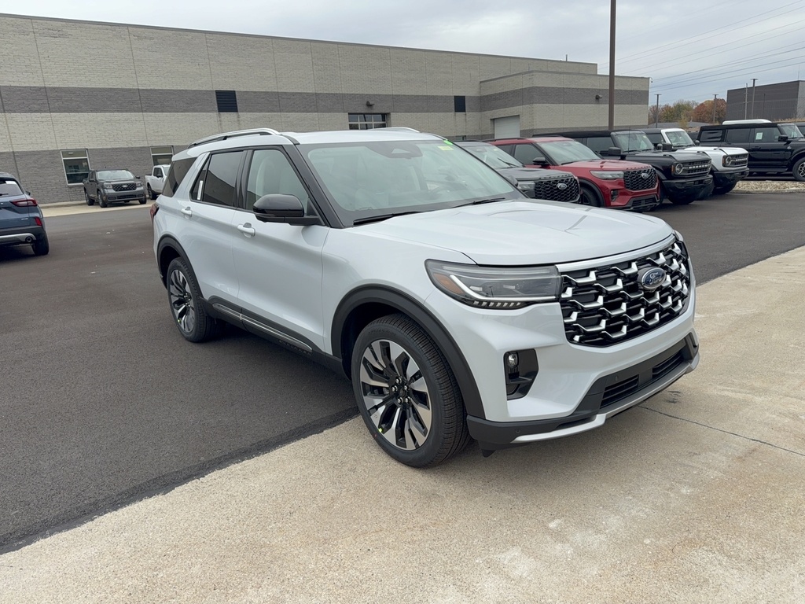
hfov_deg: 71.6
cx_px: 402
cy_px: 302
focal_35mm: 24
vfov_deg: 56.8
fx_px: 558
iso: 80
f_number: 1.78
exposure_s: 1/1437
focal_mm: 6.76
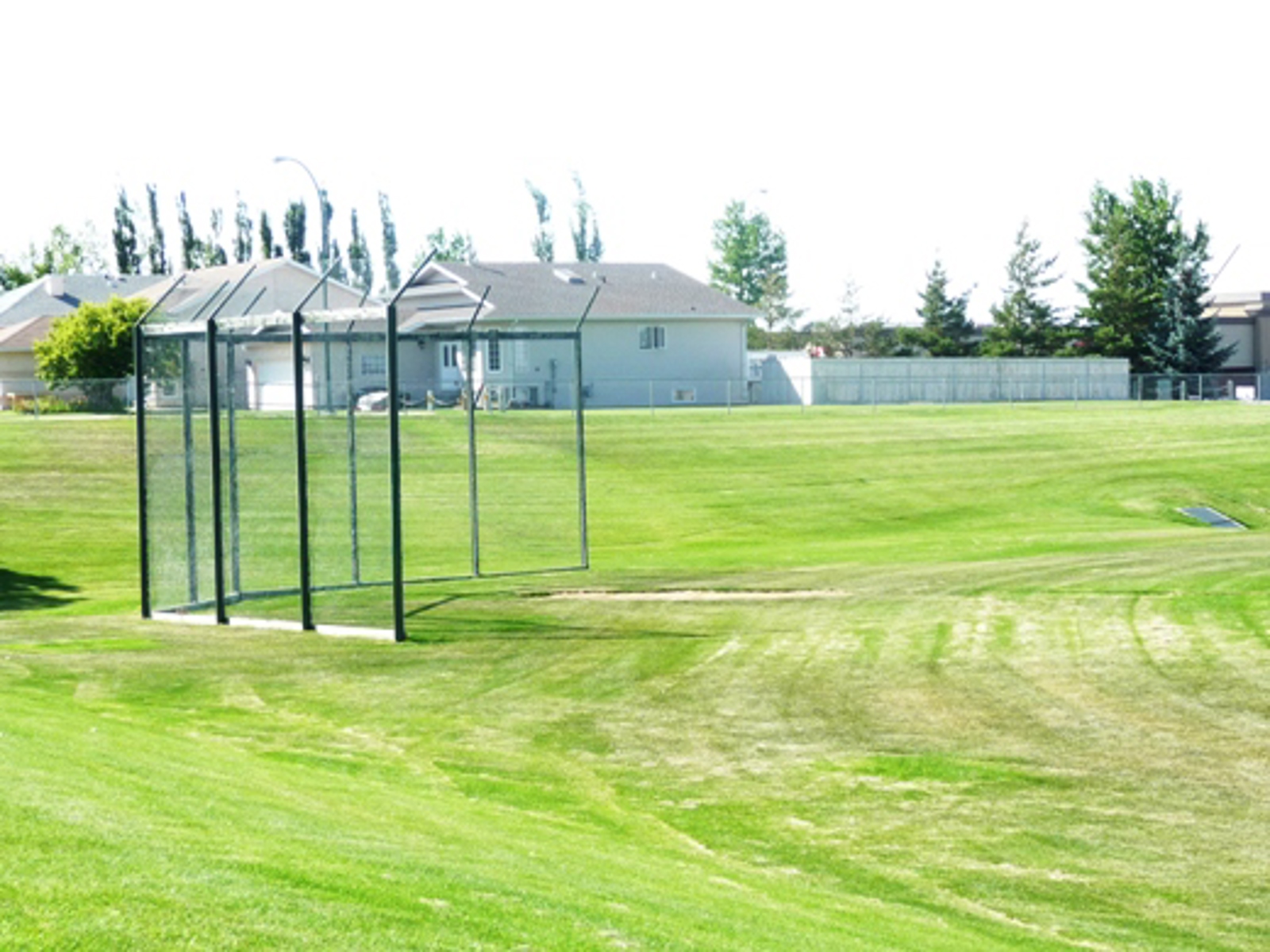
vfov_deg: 19.6
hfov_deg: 26.0
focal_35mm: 75
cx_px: 635
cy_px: 476
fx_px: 2752
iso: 100
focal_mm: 9.3
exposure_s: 1/200
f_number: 4.3
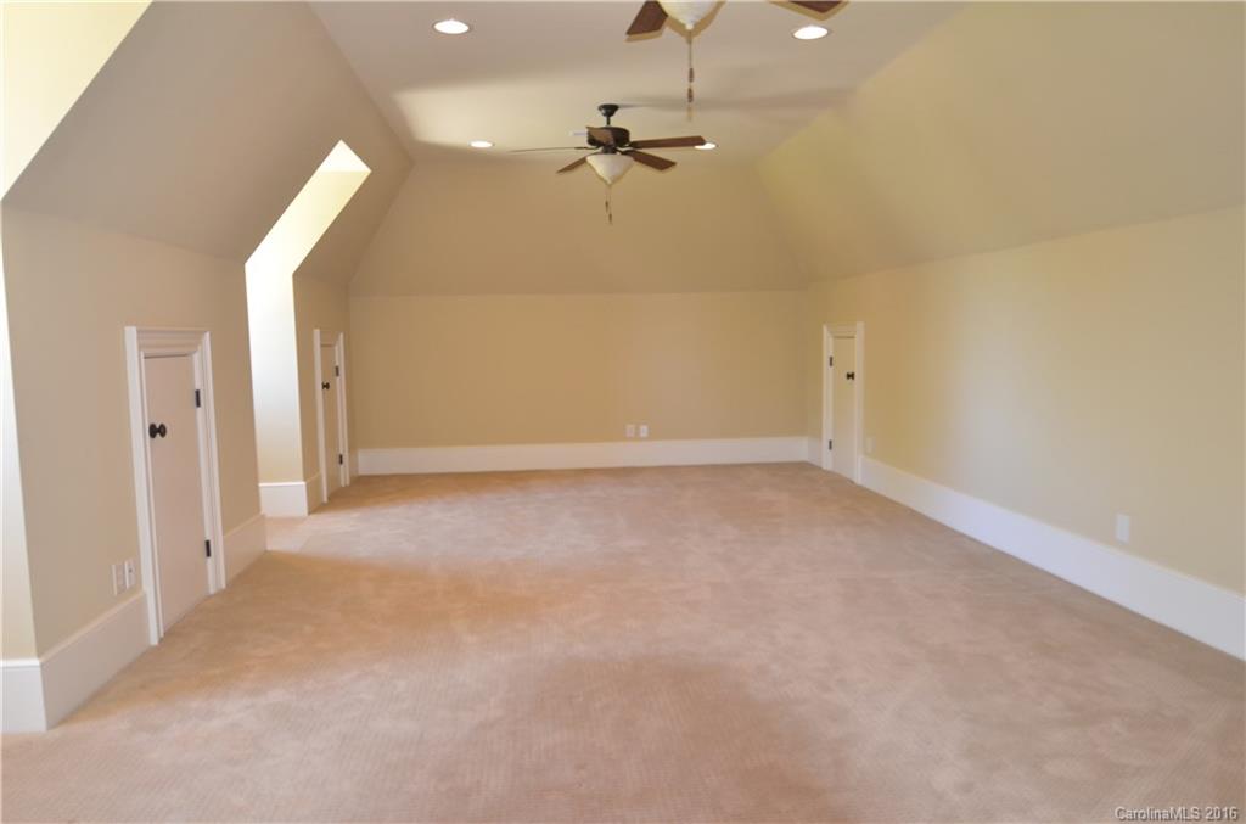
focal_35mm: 24
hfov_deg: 73.9
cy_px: 412
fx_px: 828
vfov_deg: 52.9
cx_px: 623
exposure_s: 1/60
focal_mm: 16
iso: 720
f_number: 2.8
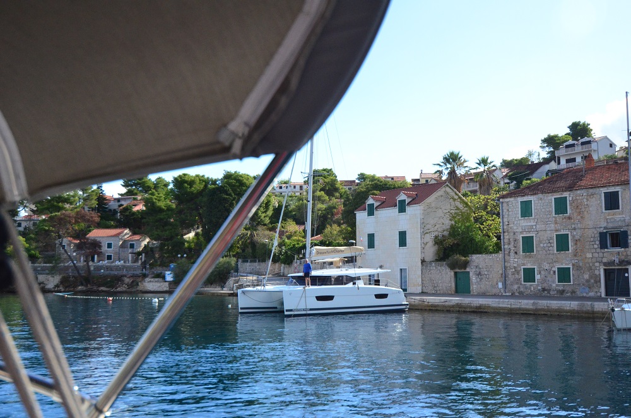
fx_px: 630
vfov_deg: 36.7
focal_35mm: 36
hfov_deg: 53.2
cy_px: 209
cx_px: 316
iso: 2000
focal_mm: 24
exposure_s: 1/8000
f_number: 4.5
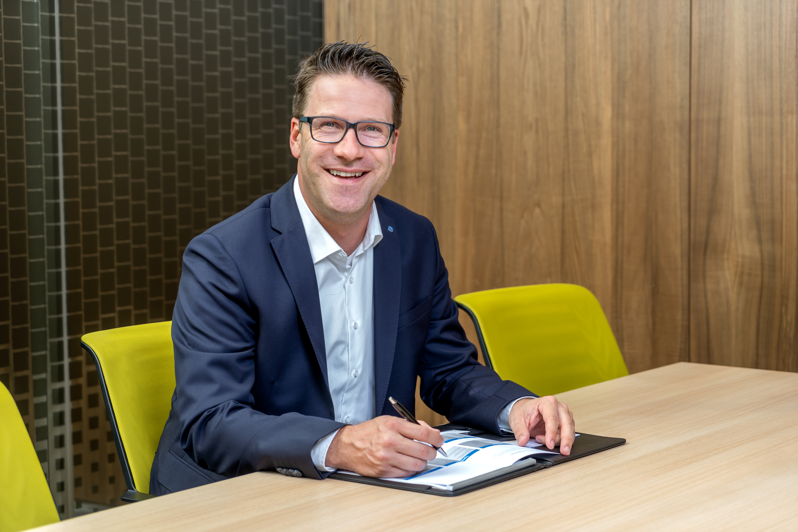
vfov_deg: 19.5
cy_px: 266
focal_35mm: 70
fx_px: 1552
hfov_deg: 28.8
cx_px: 399
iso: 80
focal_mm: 70
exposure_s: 1/125
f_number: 4
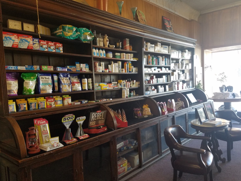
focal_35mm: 28
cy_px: 90
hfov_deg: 63.4
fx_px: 195
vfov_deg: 49.7
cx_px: 118
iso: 80
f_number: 1.7
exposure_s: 1/60
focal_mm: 4.2
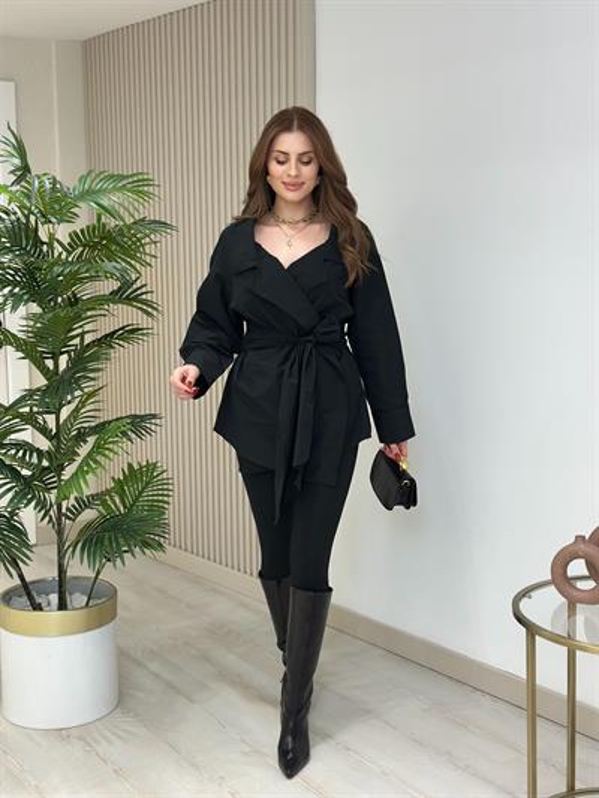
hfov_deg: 30.3
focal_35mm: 48
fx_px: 1107
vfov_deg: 39.6
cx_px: 300
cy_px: 399
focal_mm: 6.86
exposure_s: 1/141
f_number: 1.78
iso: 80
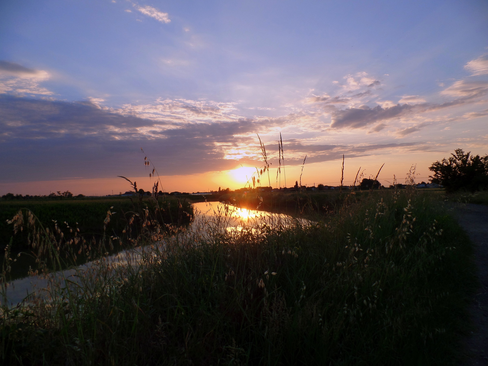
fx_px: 324
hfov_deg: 73.9
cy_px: 183
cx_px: 244
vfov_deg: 58.9
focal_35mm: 23
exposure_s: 1/500
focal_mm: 4.1
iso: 100
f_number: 3.5
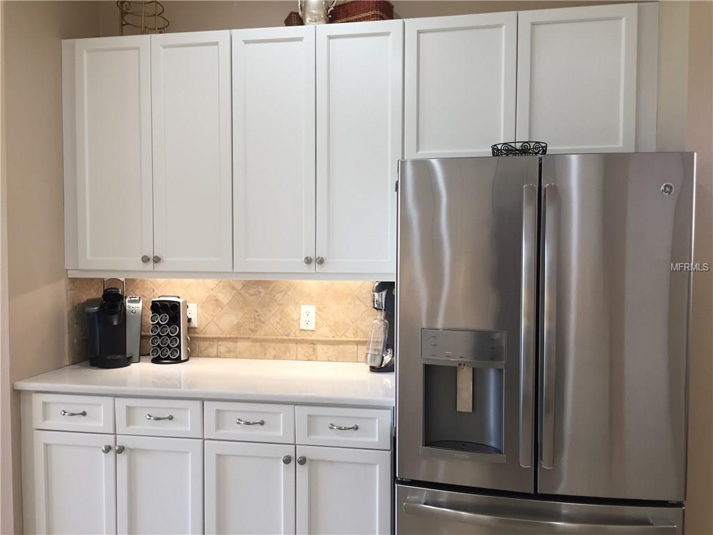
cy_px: 268
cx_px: 356
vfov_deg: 48.2
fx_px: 597
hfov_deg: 61.7
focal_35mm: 29
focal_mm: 4.15
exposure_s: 1/30
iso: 32
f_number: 2.2
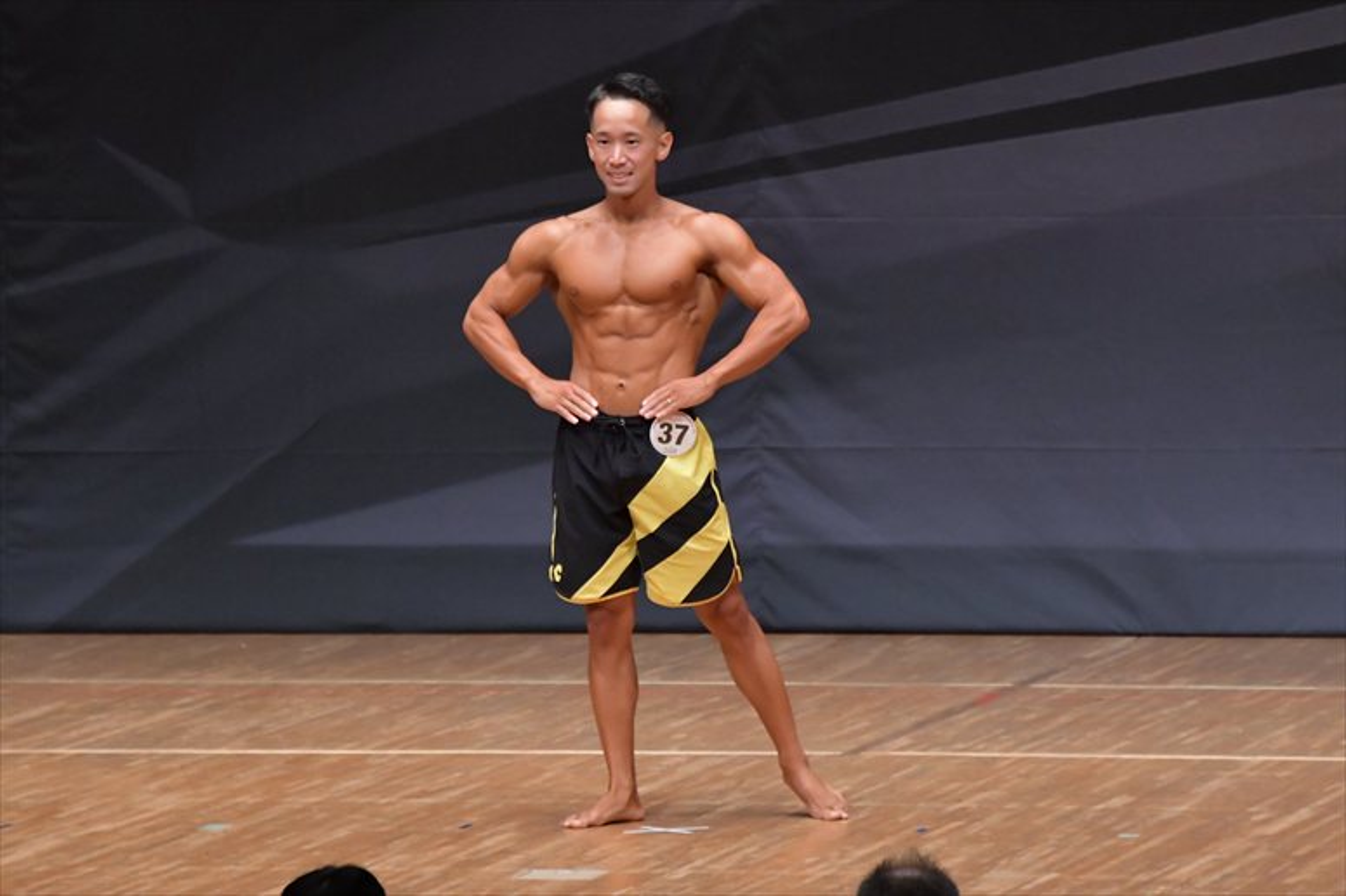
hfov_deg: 6.9
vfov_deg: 4.6
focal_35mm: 300
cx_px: 673
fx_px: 11211
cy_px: 448
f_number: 5.6
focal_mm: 200
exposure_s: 1/400
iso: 6400
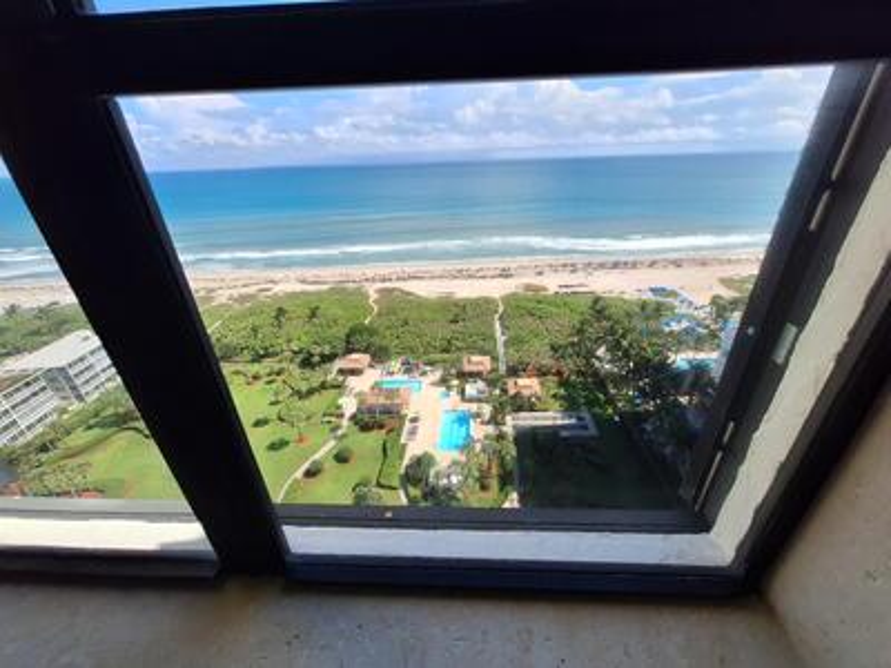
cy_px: 334
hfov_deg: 106.2
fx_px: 335
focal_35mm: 13
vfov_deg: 89.9
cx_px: 446
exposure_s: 1/751
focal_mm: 1.74
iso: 40
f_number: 2.2
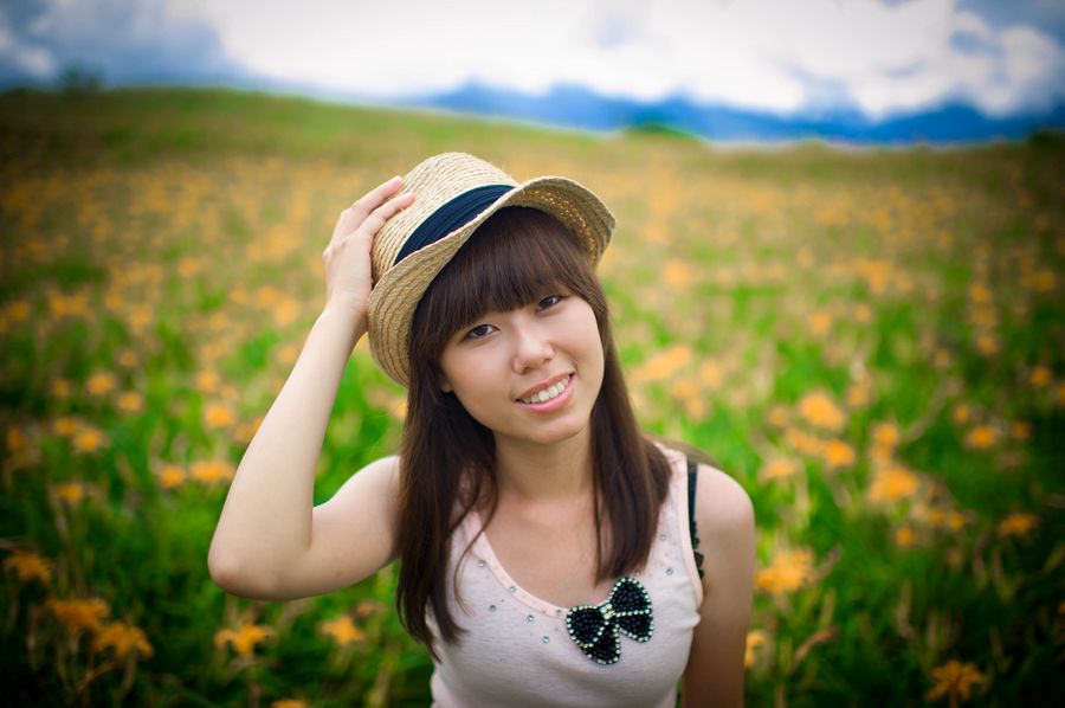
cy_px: 354
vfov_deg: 37.8
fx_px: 1034
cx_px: 532
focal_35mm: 35
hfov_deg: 54.5
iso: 100
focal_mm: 35
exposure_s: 1/2000
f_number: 1.4
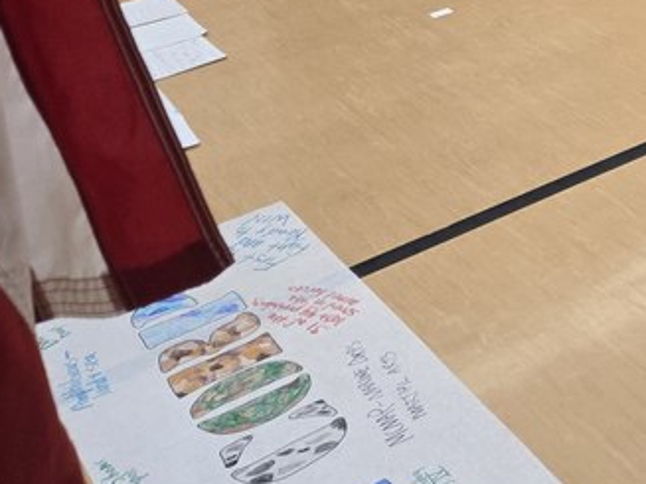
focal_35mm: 72
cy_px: -219
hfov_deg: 23.6
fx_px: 1343
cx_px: 857
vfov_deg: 18.4
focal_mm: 5.4
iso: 320
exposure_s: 1/120
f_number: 1.8
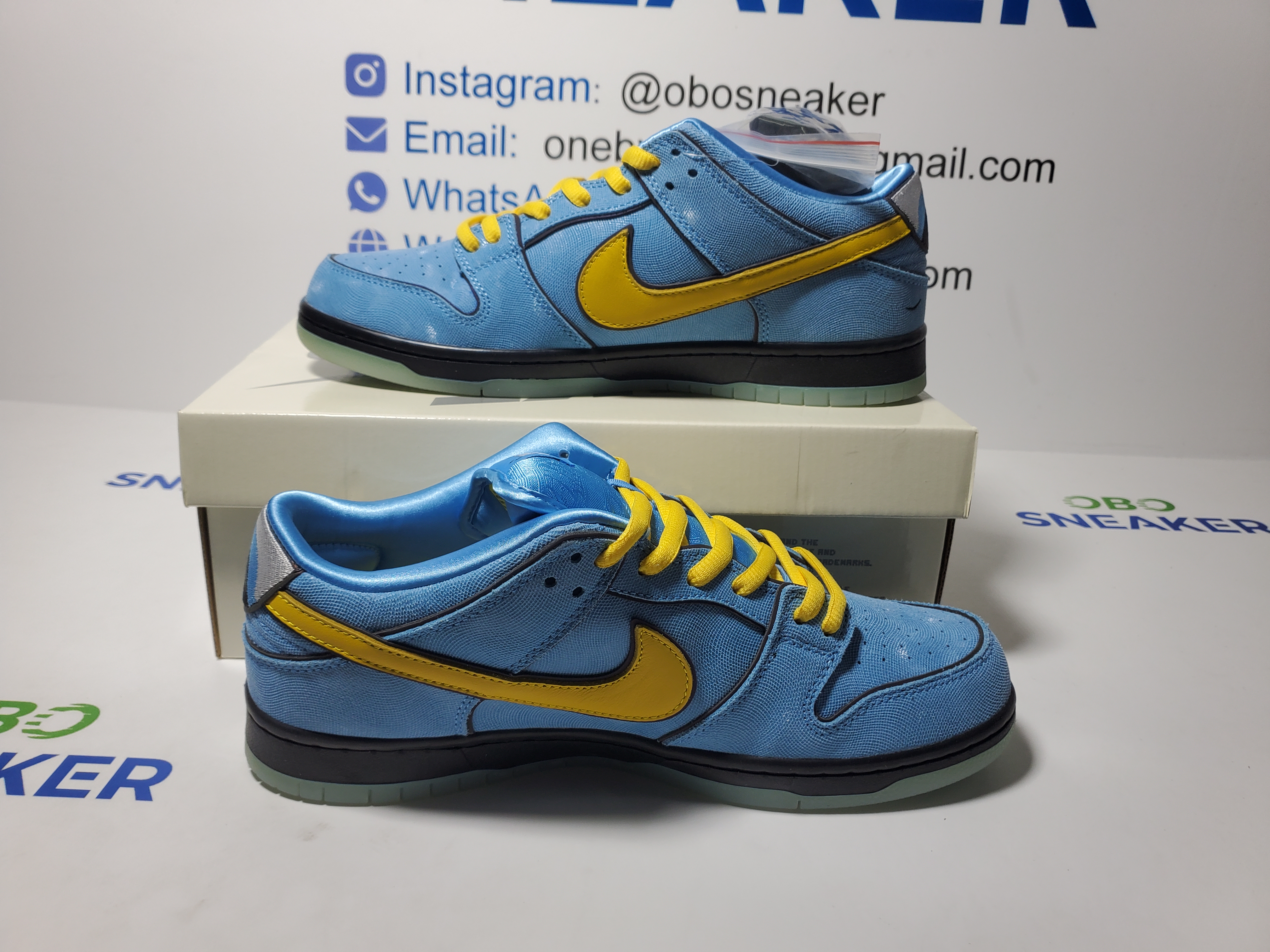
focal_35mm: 26
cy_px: 476
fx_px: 954
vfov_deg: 53.1
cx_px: 635
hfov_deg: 67.3
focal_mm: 4.3
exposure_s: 1/480
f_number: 2.4
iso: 50
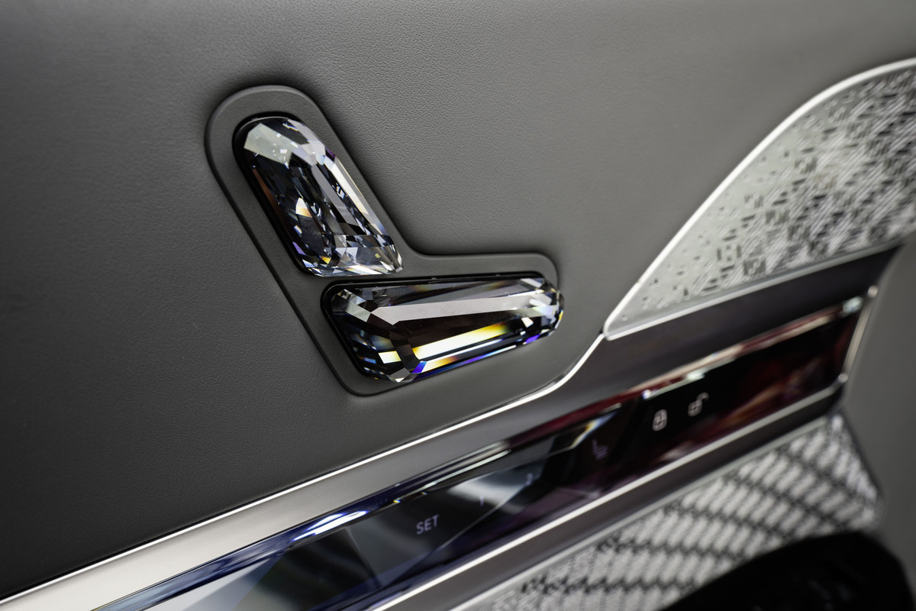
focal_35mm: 35
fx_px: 890
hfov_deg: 54.4
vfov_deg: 37.9
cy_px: 306
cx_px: 458
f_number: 10
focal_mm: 35
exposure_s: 1/30
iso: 400
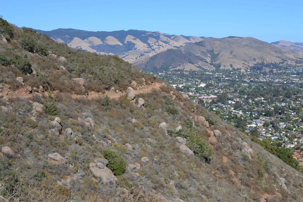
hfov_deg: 38.9
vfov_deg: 26.5
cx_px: 152
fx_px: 429
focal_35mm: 51
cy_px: 101
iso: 100
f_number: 8
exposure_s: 1/250
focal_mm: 34
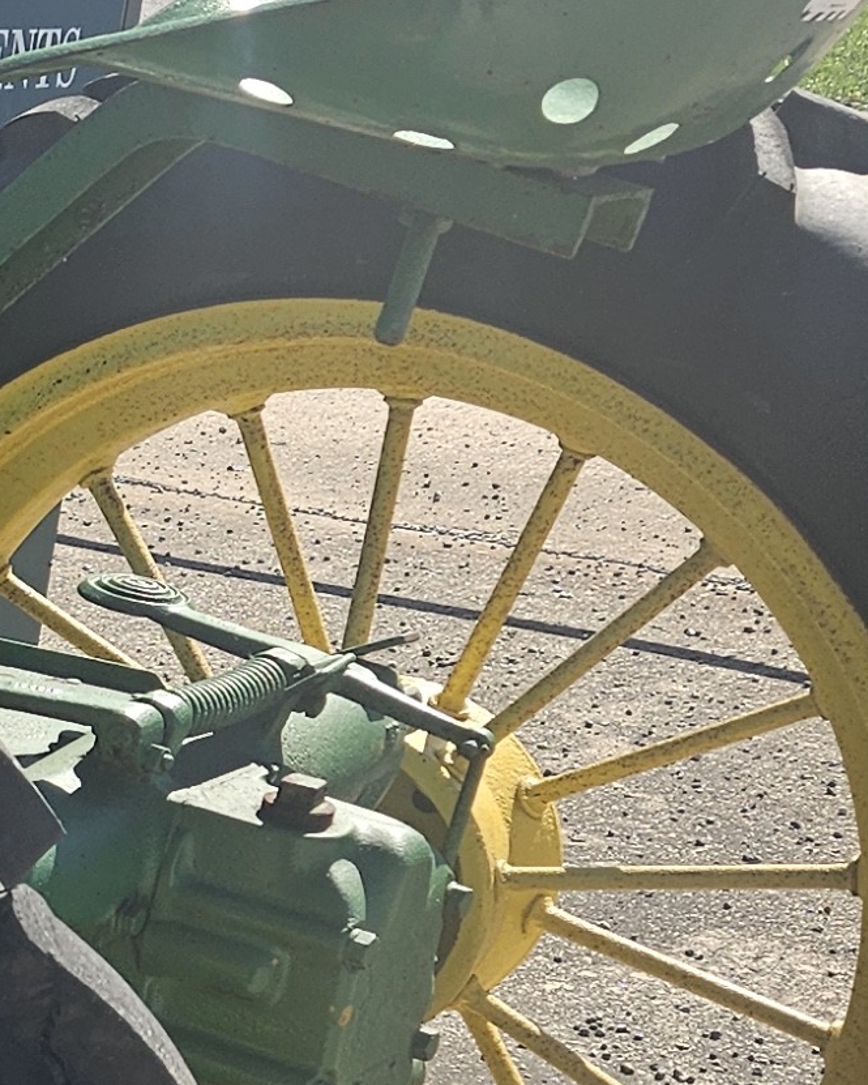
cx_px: -1081
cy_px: 915
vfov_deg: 17.6
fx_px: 3467
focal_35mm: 108
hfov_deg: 12.0
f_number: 1.8
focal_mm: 5.4
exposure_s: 1/878
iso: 25
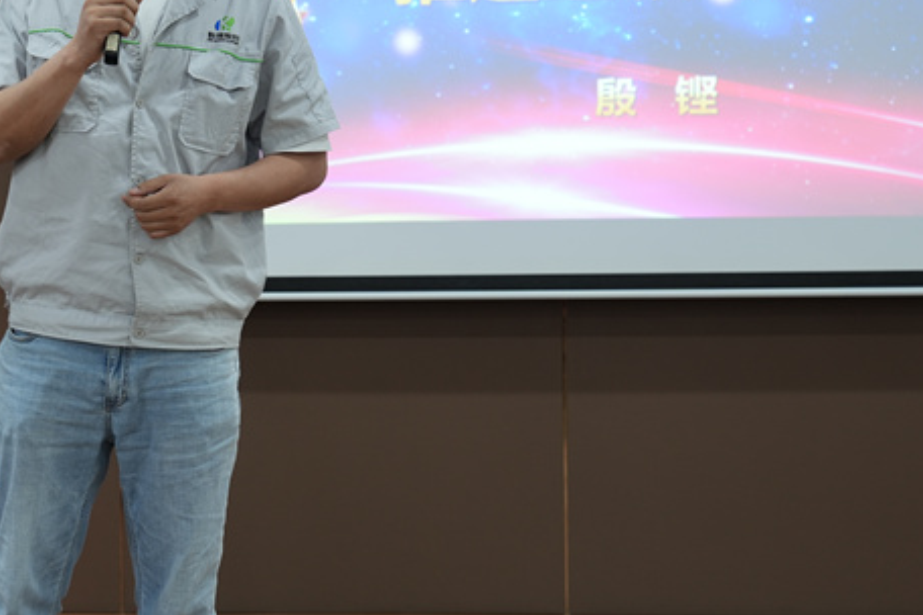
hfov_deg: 20.2
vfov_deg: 13.7
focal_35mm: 100
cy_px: 266
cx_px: 206
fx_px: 2564
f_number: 4
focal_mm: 57
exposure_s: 1/60
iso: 400
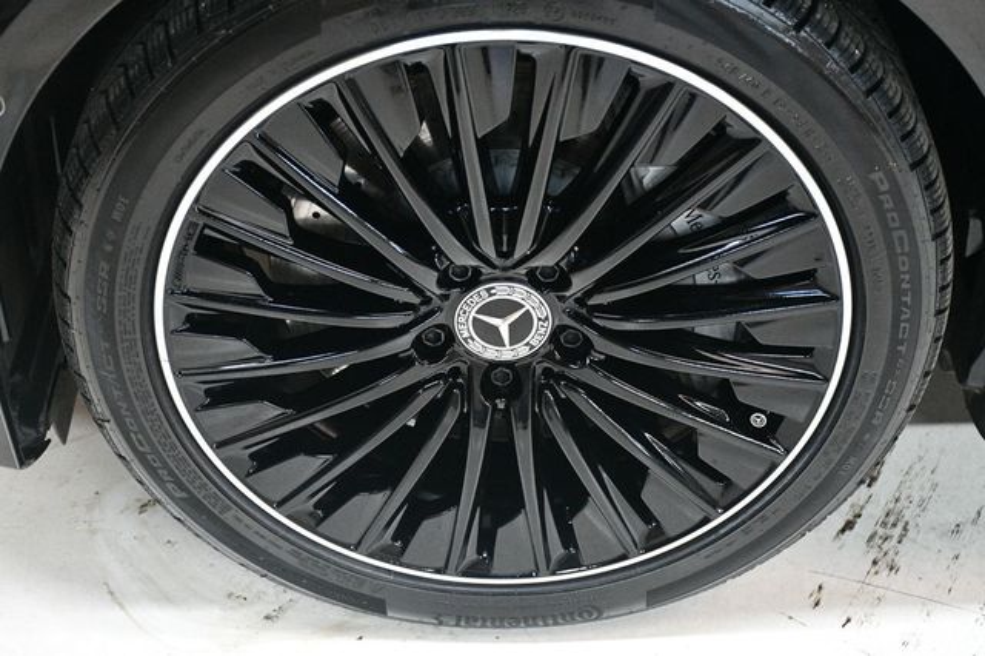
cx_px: 492
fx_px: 1723
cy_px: 328
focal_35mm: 63
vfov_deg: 21.5
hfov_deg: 31.9
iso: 4500
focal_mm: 42
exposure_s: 1/60
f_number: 4.5
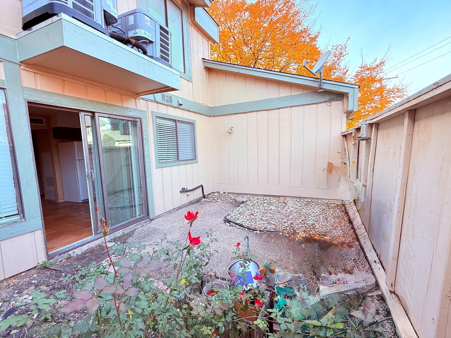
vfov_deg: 78.1
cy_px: 173
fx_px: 208
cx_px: 214
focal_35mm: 16
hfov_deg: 94.4
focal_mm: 2.22
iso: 50
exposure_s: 1/161
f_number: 2.2
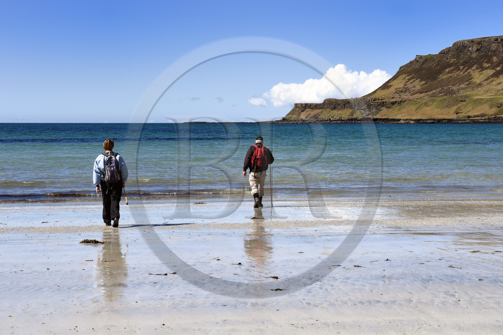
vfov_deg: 20.9
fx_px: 908
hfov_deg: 31.0
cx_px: 252
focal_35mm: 65
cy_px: 168
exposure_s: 1/400
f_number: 11
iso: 200
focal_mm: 65
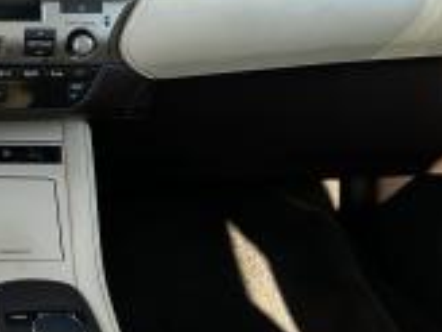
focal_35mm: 80
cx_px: -70
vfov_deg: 17.8
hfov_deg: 22.7
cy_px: -35
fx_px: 1021
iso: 50
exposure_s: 1/344
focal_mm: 5.7
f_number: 1.5
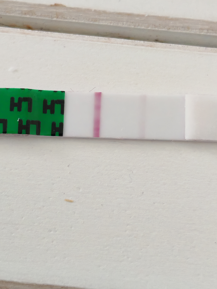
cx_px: 108
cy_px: 144
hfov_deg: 14.8
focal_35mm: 100
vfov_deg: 19.6
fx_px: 836
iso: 500
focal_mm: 5.52
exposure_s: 1/50
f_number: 1.95
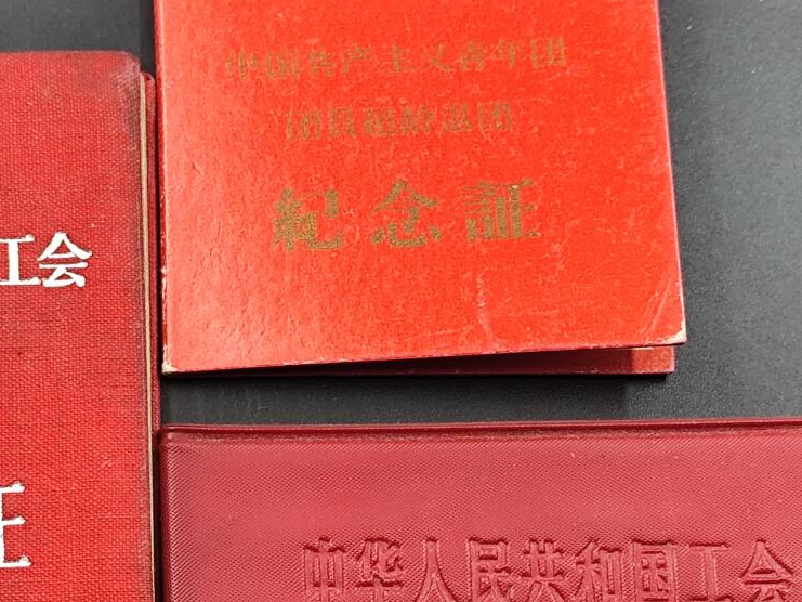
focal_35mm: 136
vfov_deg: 10.9
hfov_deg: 14.5
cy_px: 389
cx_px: 278
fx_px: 3151
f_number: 1.65
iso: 125
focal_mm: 6.14
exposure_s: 1/100
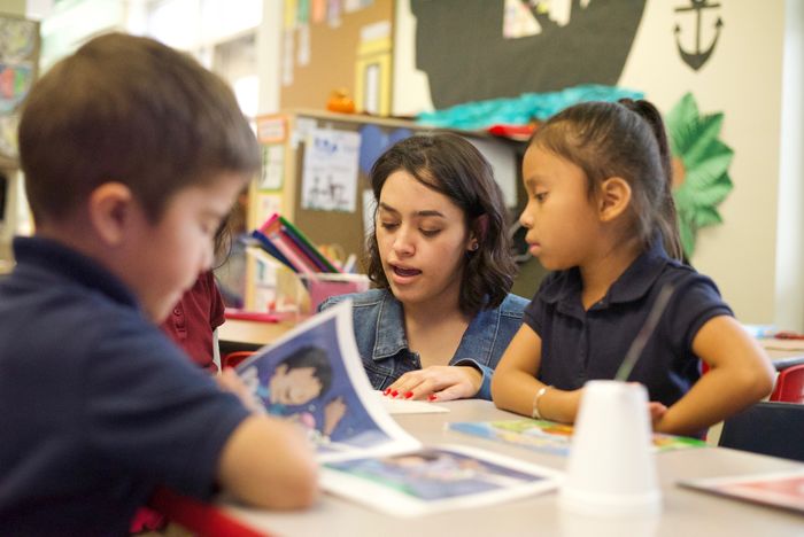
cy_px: 268
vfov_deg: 27.0
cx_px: 402
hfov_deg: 39.6
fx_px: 1118
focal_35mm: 50
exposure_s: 1/1000
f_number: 2.8
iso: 12800
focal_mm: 50
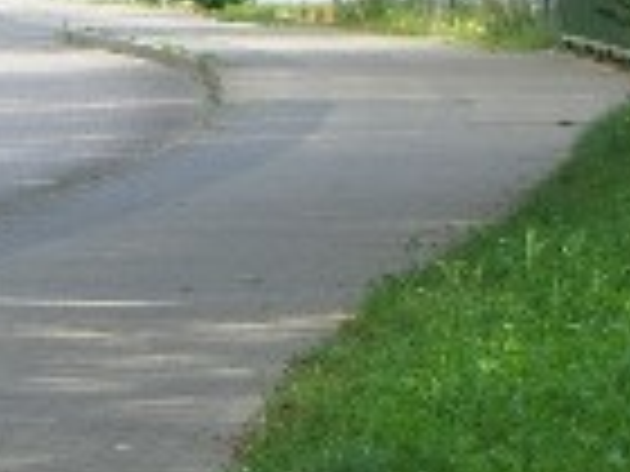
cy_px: 106
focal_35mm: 474
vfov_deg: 3.1
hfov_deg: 4.2
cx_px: -295
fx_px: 8627
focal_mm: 23.7
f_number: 5.1
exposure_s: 1/80
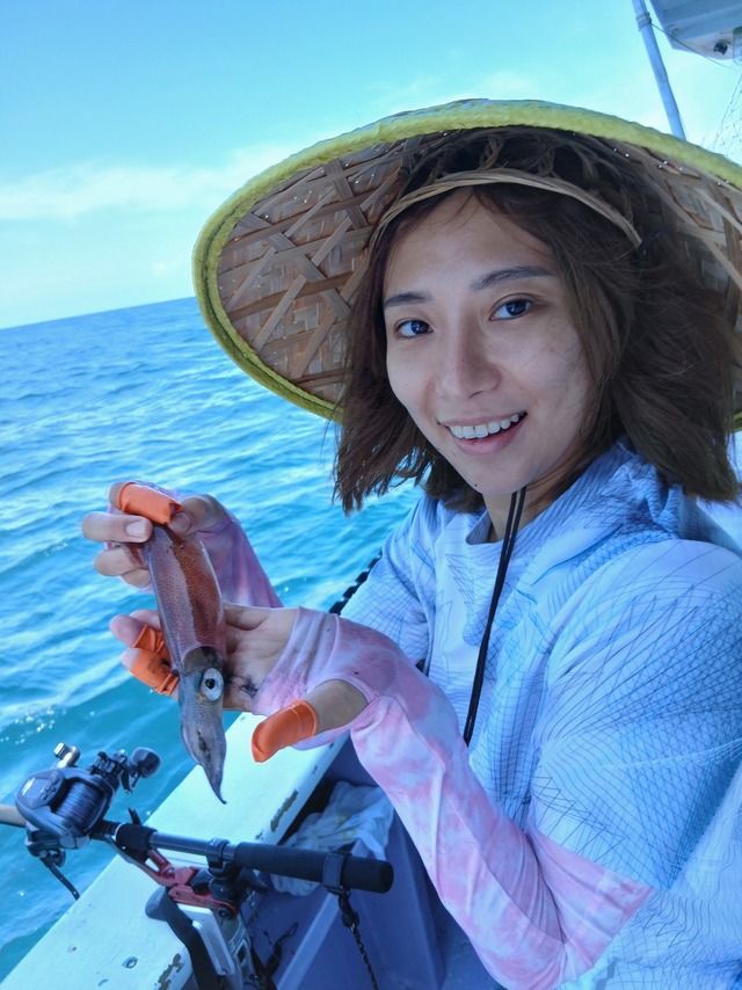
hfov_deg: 53.0
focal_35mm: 26
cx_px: 371
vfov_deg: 67.3
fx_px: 743
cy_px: 495
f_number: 1.8
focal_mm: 3.86
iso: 20
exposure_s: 1/100
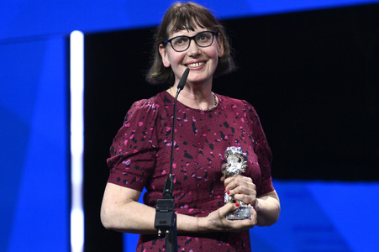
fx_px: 2840
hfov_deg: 7.6
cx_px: 190
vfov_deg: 5.1
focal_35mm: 270
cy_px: 126
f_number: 5.6
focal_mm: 270
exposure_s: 1/200
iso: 10000
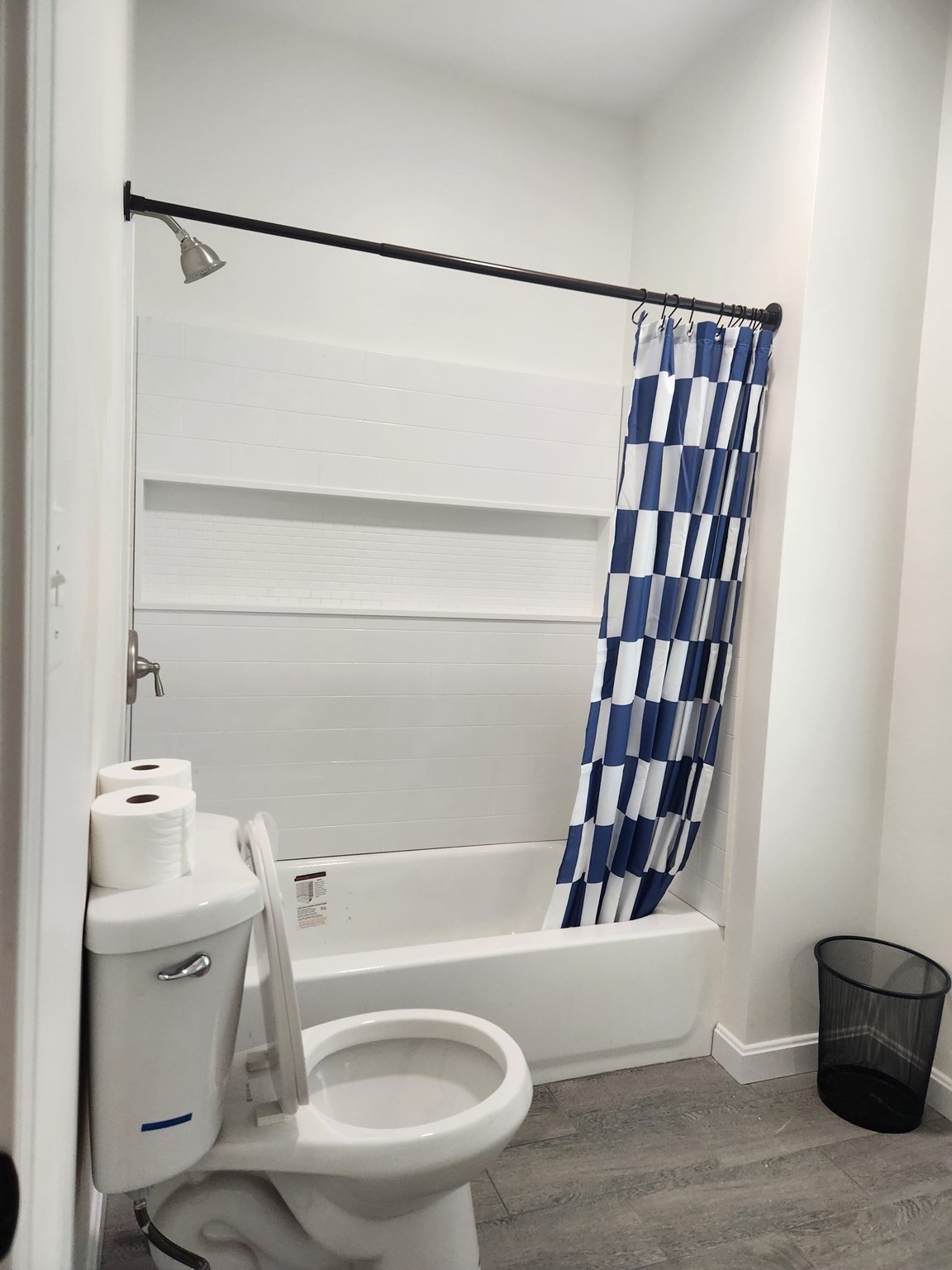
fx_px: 843
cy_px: 635
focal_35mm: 23
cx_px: 476
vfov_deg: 73.9
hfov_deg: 58.9
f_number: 1.8
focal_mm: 5.4
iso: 200
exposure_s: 1/120
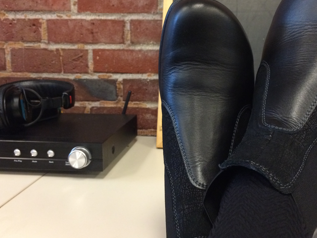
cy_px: 104
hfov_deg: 47.6
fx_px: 357
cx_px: 189
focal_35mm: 39
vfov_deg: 36.8
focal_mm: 4.15
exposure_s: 1/30
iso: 320
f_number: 2.2
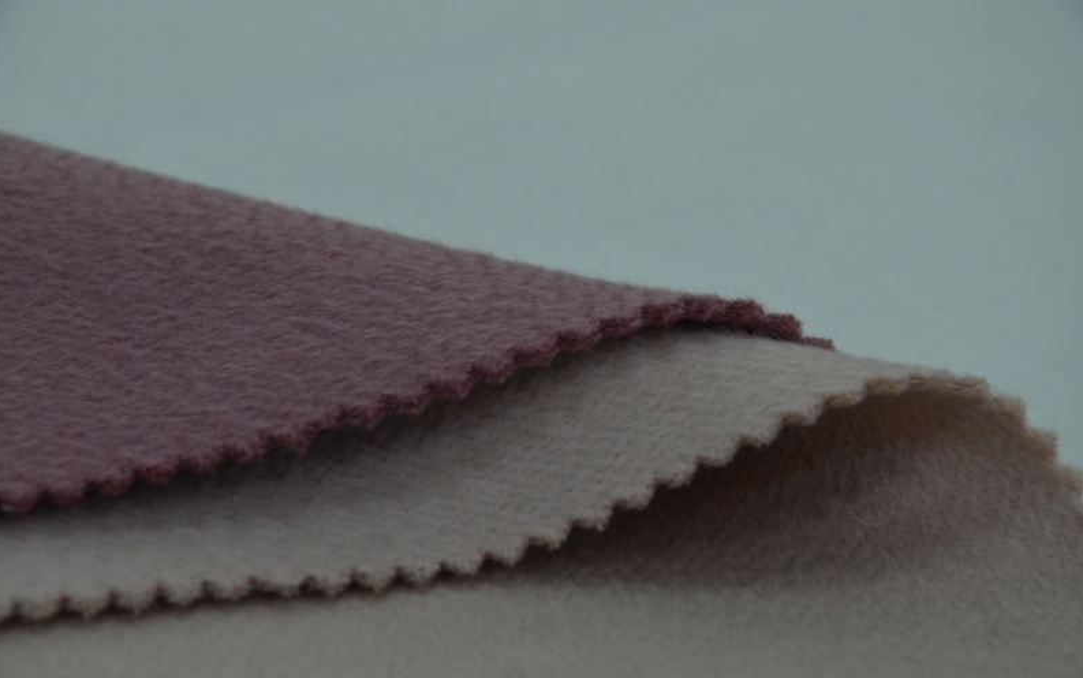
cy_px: 351
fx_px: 4768
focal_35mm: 162
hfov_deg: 13.0
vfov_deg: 8.1
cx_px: 539
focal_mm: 105
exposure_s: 1/30
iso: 800
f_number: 9
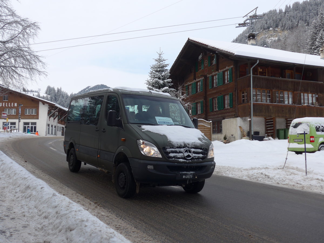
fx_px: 337
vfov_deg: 39.7
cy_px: 122
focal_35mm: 36
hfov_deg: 51.4
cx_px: 162
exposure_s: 1/500
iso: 80
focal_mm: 7.5
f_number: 2.8
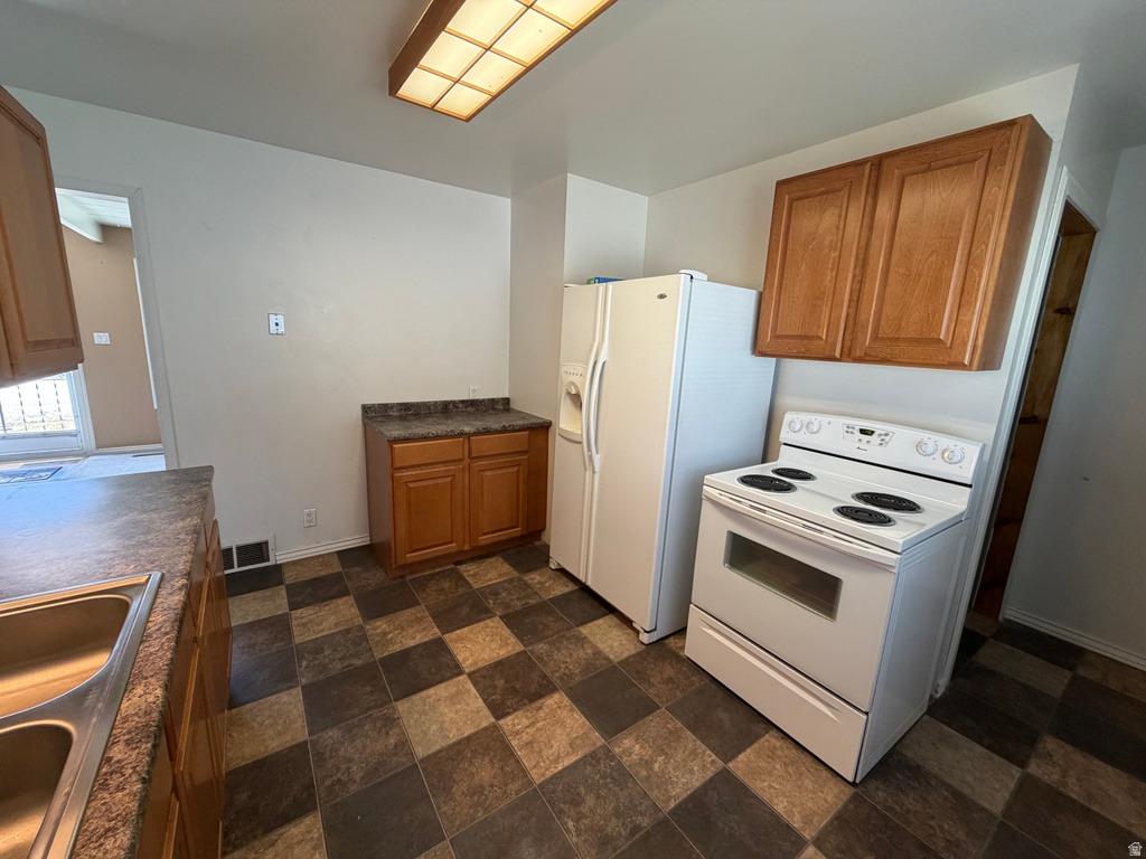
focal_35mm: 14
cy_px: 430
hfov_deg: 102.1
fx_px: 463
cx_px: 573
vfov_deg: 85.7
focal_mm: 2.22
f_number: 2.2
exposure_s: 1/60
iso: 200
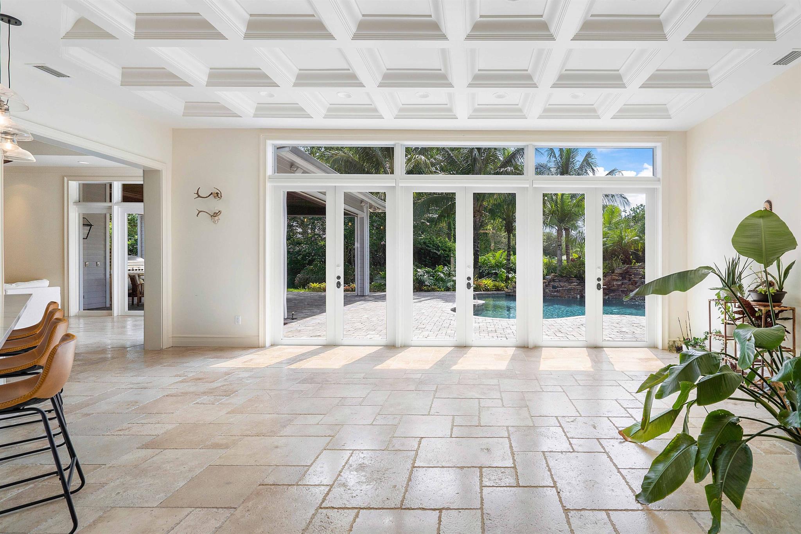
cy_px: 267
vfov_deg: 73.8
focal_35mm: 16
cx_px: 400
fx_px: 356
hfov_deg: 96.7
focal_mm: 16
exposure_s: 1/500
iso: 160
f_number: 8
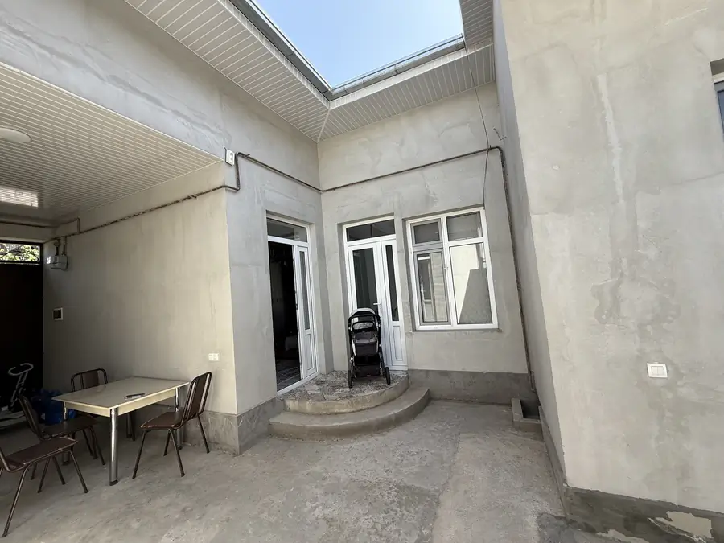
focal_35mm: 14
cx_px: 362
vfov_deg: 85.7
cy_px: 272
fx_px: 293
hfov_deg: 102.1
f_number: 2.2
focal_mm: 2.22
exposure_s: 1/293
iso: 50
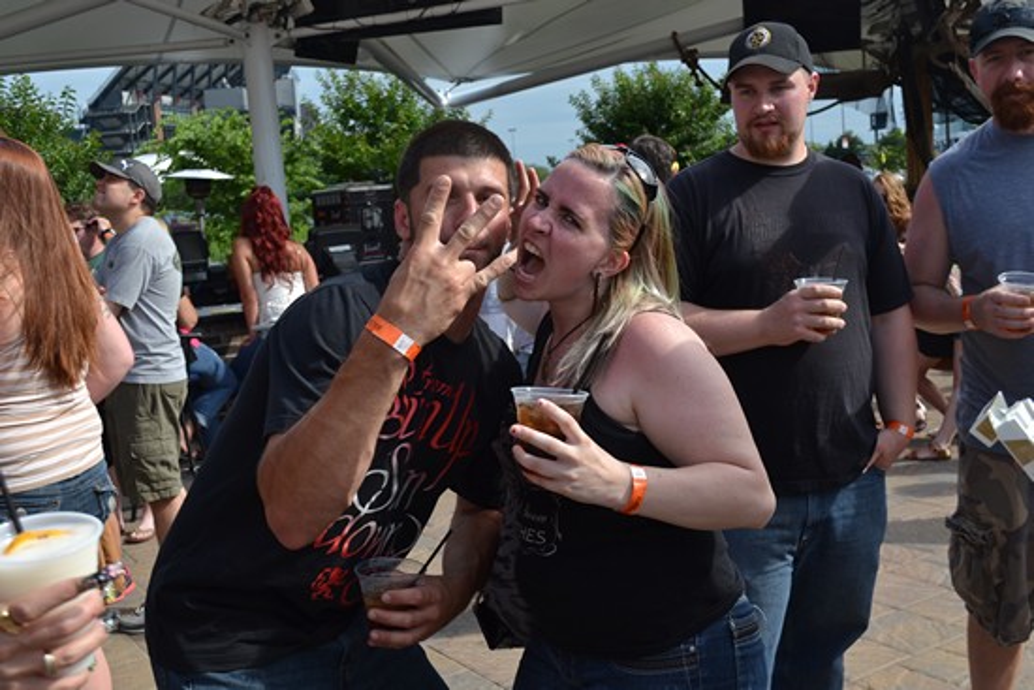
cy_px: 345
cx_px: 517
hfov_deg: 49.5
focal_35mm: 39
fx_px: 1120
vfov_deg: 34.2
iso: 110
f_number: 5.6
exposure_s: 1/125
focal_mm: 26
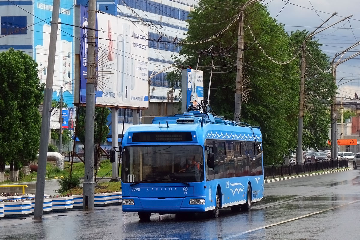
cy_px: 120
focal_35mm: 100
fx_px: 1000
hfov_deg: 20.4
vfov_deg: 13.7
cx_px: 180
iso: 125
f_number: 5.6
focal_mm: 37.1
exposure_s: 1/500
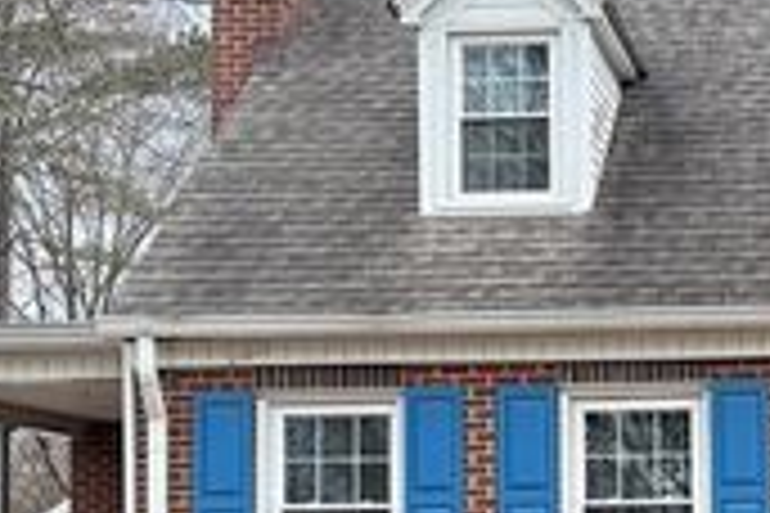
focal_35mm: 79
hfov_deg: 24.3
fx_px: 1690
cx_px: 802
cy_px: 484
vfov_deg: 17.0
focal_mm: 5.96
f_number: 1.6
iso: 100
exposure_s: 1/233
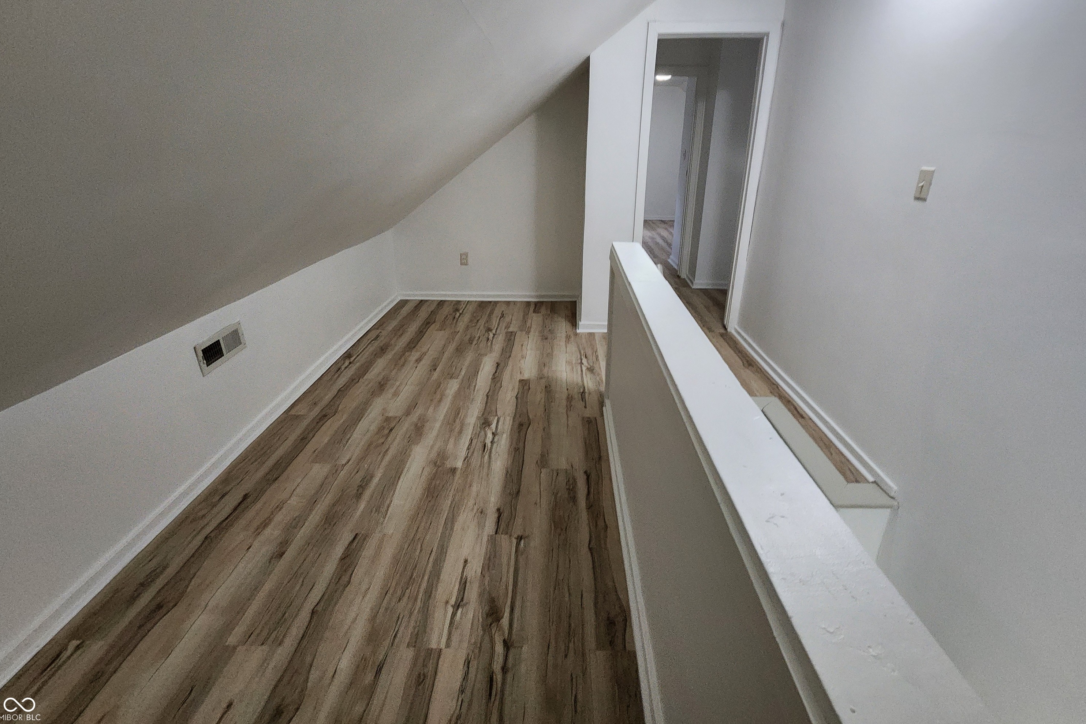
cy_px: 309
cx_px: 549
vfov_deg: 80.7
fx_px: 422
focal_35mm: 14
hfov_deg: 104.3
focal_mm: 2.2
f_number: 2.2
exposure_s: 1/60
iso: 400
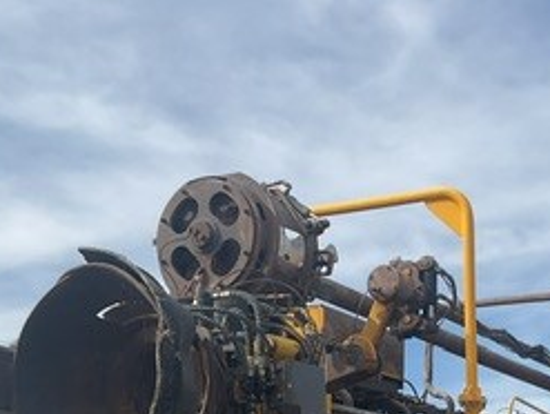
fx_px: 1193
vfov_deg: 18.4
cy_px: 530
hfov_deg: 25.7
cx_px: 405
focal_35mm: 75
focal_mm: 3
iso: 16
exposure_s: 1/1848
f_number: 1.8
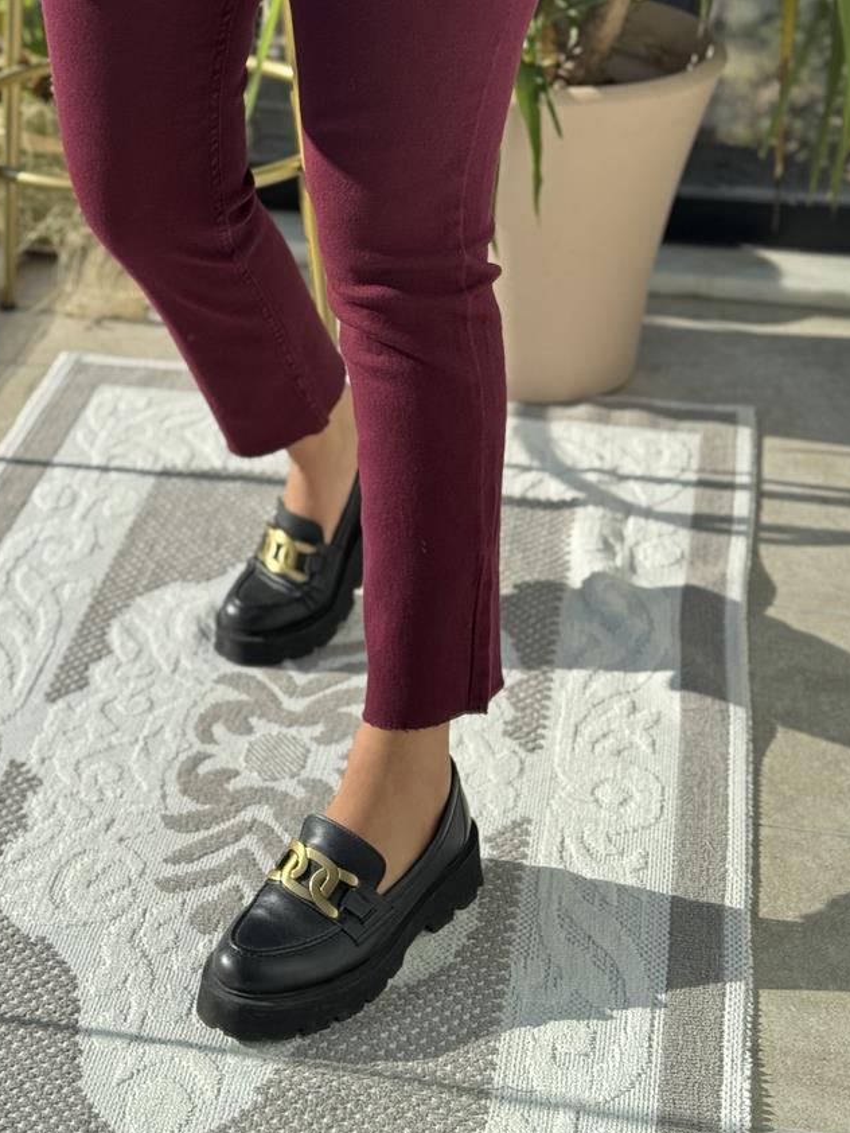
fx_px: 2487
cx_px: 246
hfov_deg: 19.3
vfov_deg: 25.3
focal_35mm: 76
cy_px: 271
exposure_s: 1/995
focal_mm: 6.76
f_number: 1.78
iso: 64
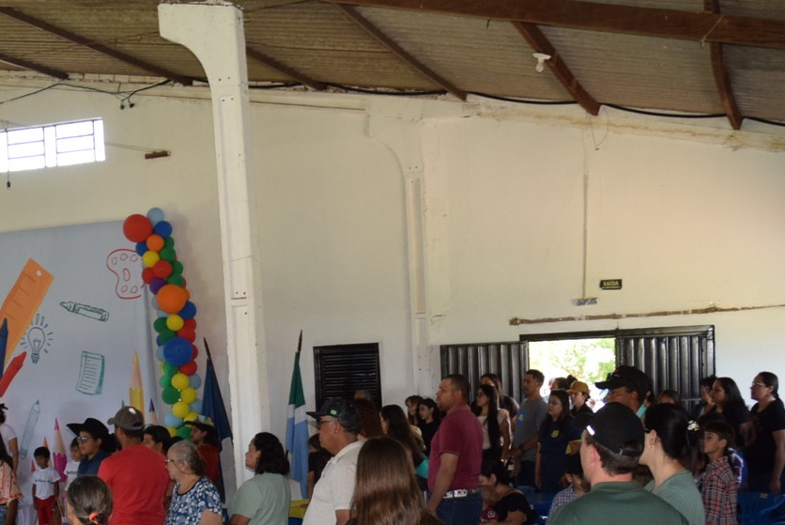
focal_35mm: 58
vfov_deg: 22.7
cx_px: 310
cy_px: 489
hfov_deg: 34.3
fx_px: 1266
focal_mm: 18
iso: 800
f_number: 5
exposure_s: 1/100
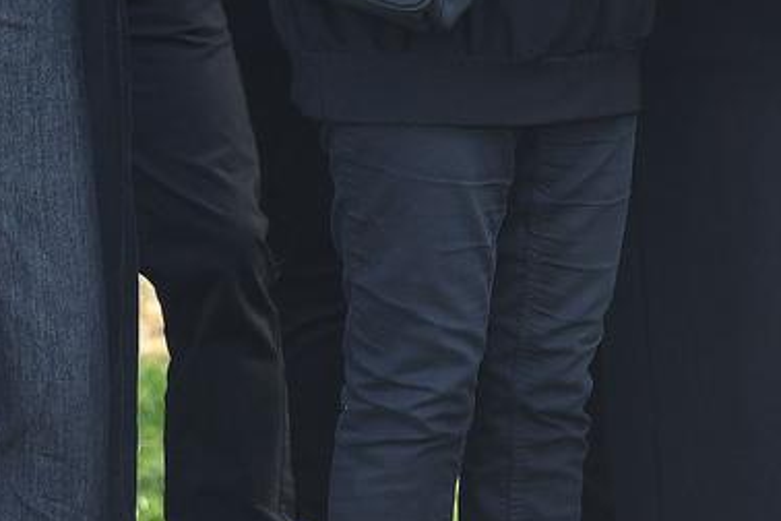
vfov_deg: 1.9
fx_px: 15597
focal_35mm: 719
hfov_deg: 2.9
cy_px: -104
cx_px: -376
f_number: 5
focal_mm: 170
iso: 400
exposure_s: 1/1000
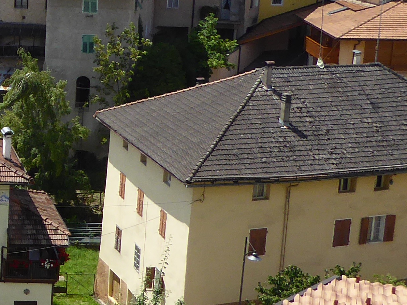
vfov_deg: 15.1
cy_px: 163
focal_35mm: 98
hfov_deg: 17.8
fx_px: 1152
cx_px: -211
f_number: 3.3
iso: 100
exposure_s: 1/1000
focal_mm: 4.3
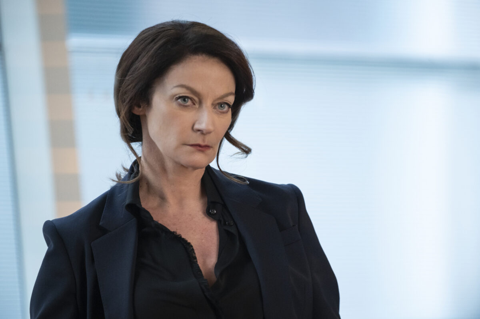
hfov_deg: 10.3
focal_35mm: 200
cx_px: 240
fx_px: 2664
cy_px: 160
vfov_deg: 6.9
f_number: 2.8
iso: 6400
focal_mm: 200
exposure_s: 1/250
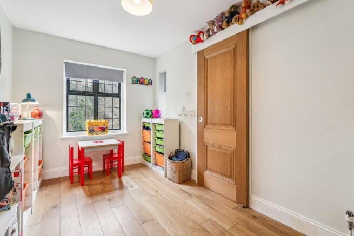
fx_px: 157
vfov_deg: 73.8
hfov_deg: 96.7
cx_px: 177
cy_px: 118
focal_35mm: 16
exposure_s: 1/10
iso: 400
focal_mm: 16
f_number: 5.6
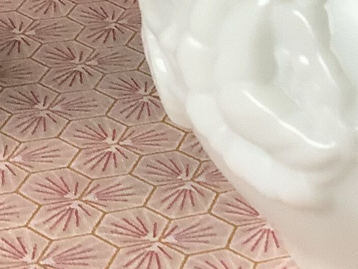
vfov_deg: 10.0
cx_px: 436
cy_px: -130
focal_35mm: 144
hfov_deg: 13.3
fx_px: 1489
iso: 160
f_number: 2.4
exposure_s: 1/60
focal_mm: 3.3
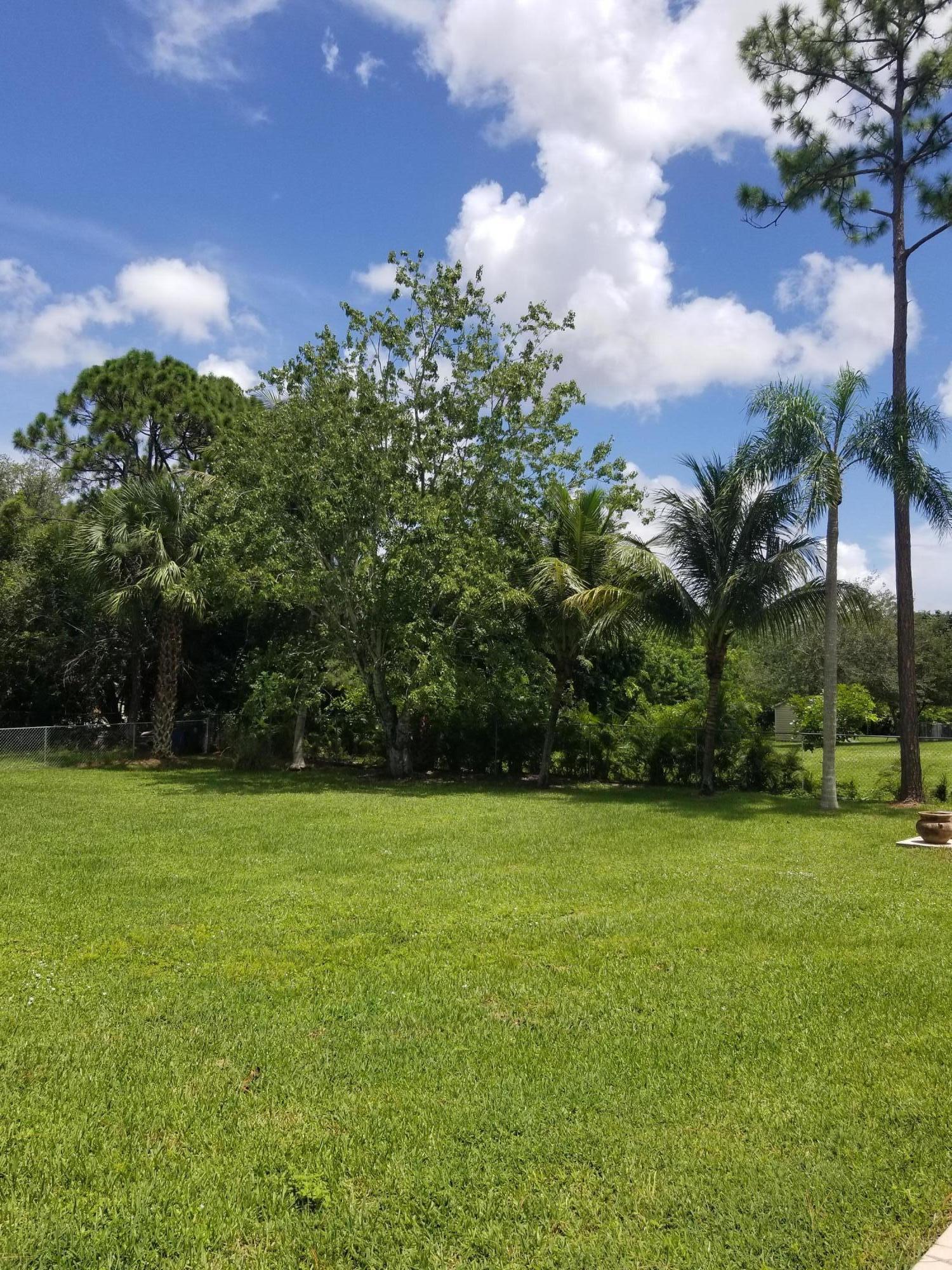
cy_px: 635
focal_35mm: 26
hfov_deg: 53.1
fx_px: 953
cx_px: 476
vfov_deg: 67.3
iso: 50
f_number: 1.7
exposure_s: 1/2849
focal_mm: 4.25
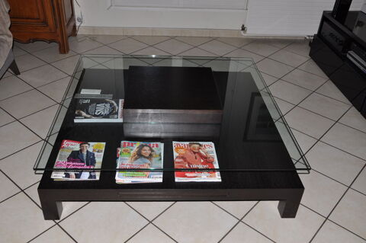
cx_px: 183
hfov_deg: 53.2
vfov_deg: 36.8
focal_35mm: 36
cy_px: 122
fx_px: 366
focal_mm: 24
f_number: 8
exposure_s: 1/60
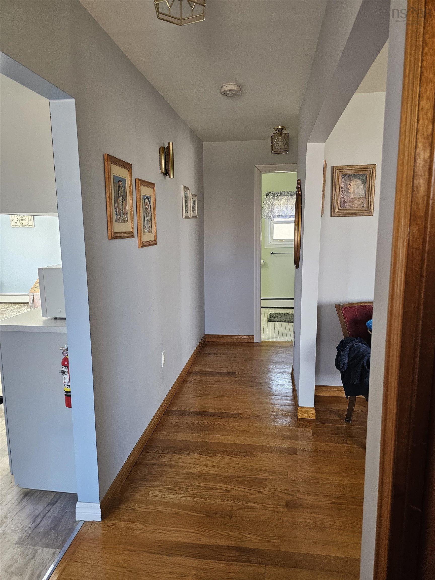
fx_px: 385
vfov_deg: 73.9
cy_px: 290
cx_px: 218
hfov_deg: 58.9
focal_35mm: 23
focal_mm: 6.3
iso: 250
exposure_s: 1/120
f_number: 1.7
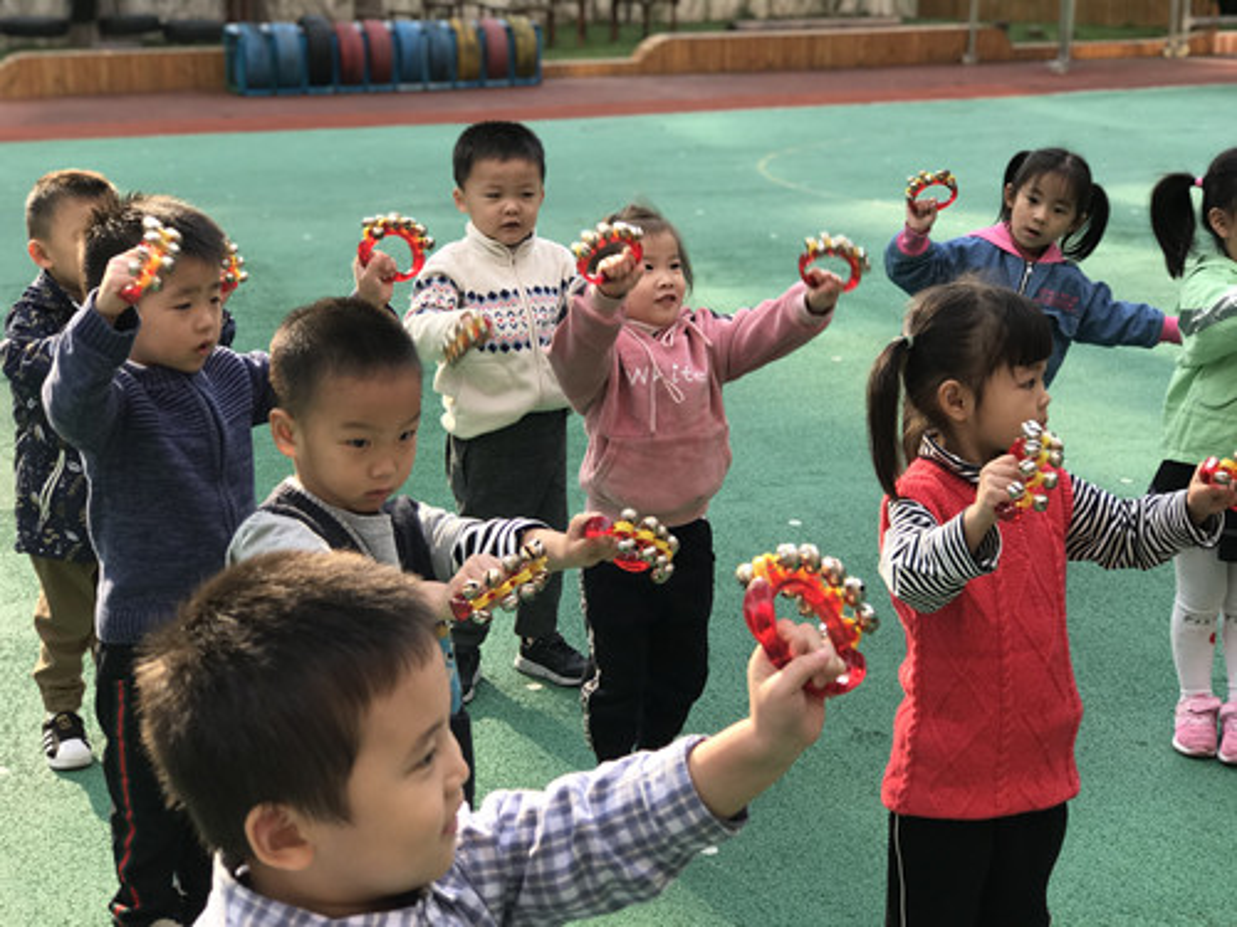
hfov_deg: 33.8
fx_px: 2037
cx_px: 618
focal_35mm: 57
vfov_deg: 25.7
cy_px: 464
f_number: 2.8
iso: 20
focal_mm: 6.6
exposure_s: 1/235
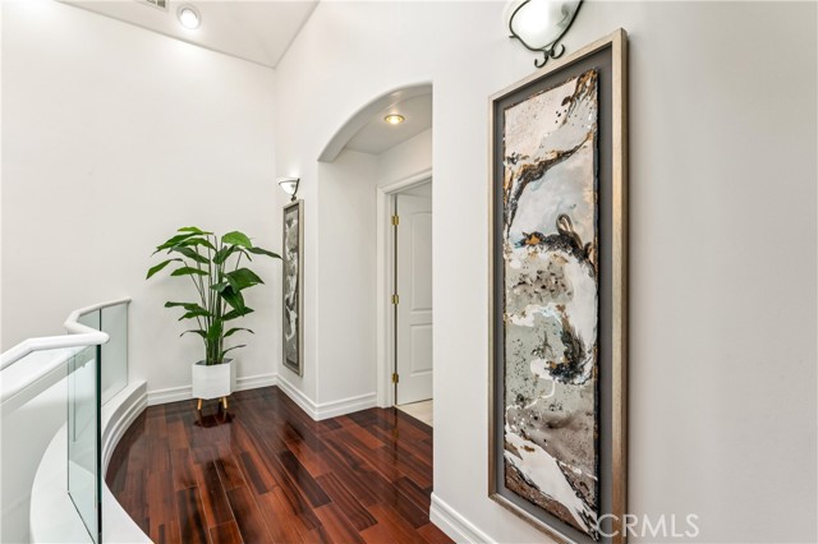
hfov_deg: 95.4
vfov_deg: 72.3
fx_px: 372
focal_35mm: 16
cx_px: 409
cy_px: 272
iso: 100
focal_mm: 16.4
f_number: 13
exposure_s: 1/8
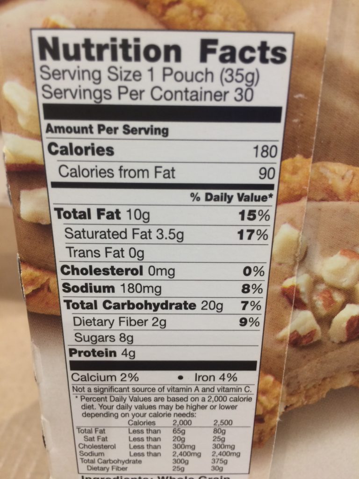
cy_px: 240
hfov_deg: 48.2
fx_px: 401
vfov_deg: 61.7
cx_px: 180
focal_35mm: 29
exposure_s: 1/30
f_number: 2.2
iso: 80
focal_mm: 4.15
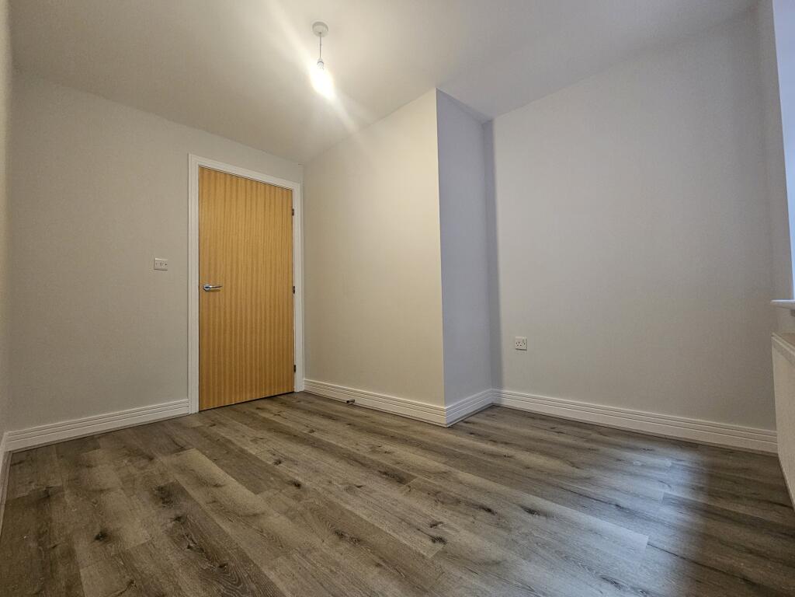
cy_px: 298
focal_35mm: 13
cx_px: 398
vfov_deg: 89.9
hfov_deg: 106.2
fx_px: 299
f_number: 2.2
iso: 320
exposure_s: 1/50
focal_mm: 2.2
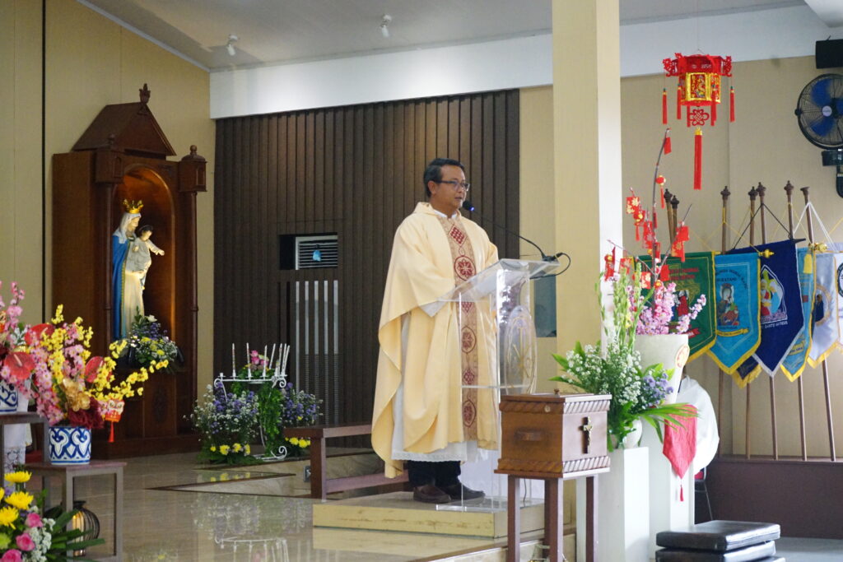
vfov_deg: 19.5
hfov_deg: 28.8
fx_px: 1639
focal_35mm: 70
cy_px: 281
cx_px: 422
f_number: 5.6
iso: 8000
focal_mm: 70
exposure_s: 1/250
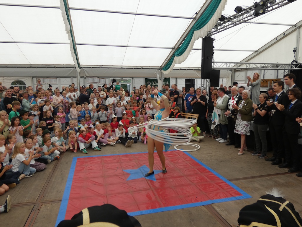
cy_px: 114
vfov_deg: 53.1
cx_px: 151
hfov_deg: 67.3
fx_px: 227
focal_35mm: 26
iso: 100
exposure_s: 1/125
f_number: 3.1
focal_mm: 4.6
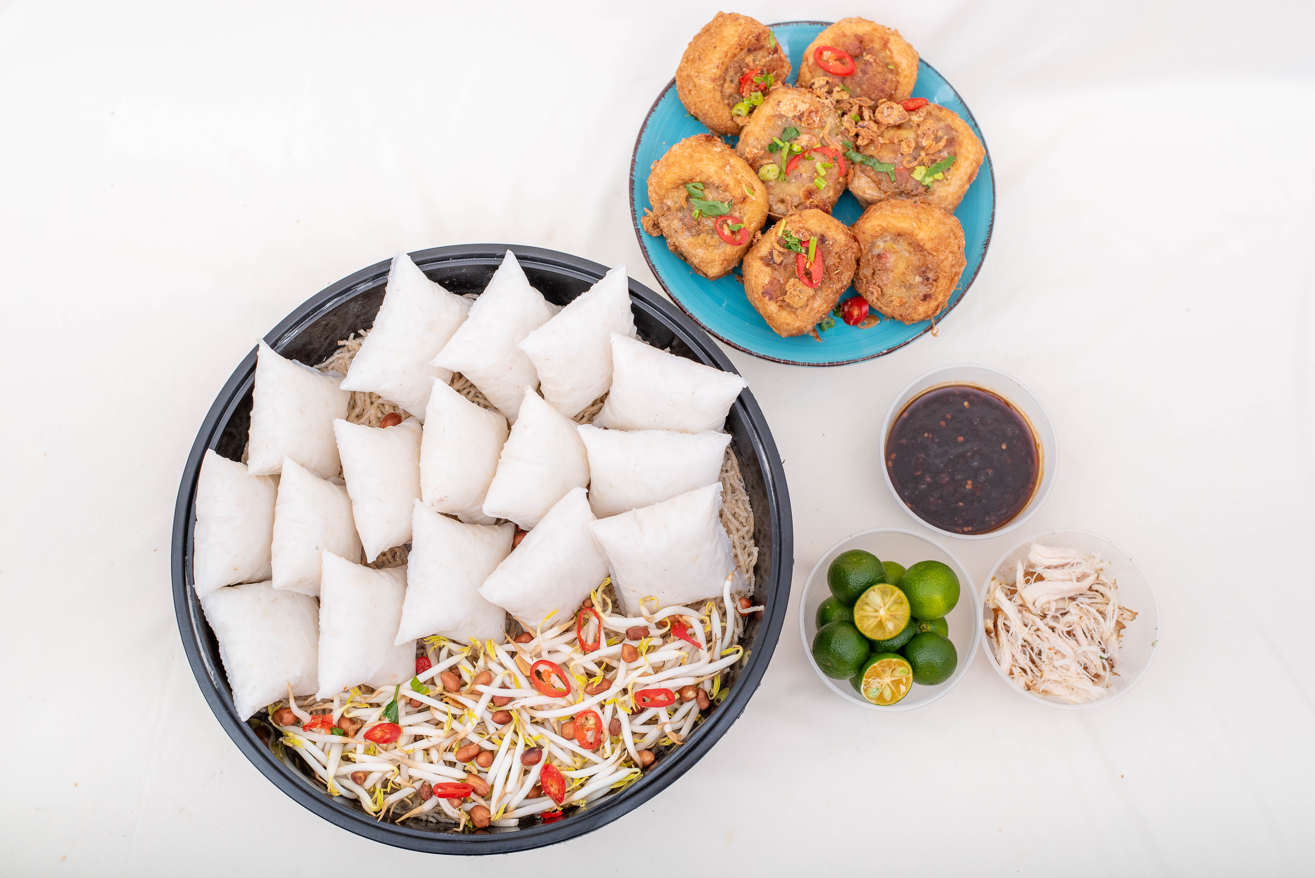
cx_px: 658
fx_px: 1827
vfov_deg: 27.0
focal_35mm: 50
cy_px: 439
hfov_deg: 39.6
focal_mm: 50
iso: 500
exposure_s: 1/250
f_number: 6.3
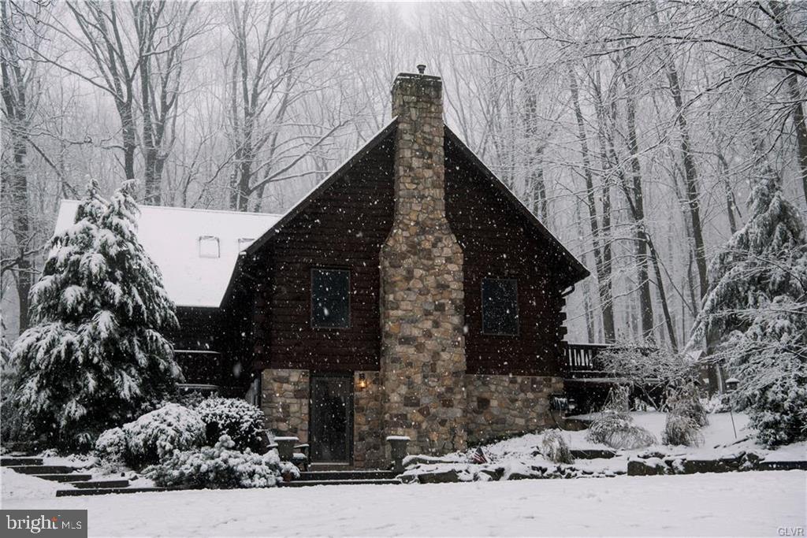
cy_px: 269
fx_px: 1031
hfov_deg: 42.7
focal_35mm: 46
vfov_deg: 29.3
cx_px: 404
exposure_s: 1/160
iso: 800
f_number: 6.3
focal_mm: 46
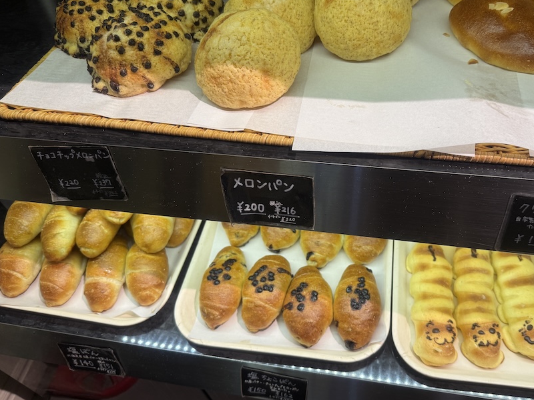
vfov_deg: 46.7
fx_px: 463
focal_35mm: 30
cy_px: 176
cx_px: 317
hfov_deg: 59.5
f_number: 1.78
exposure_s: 1/120
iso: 100
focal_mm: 6.76
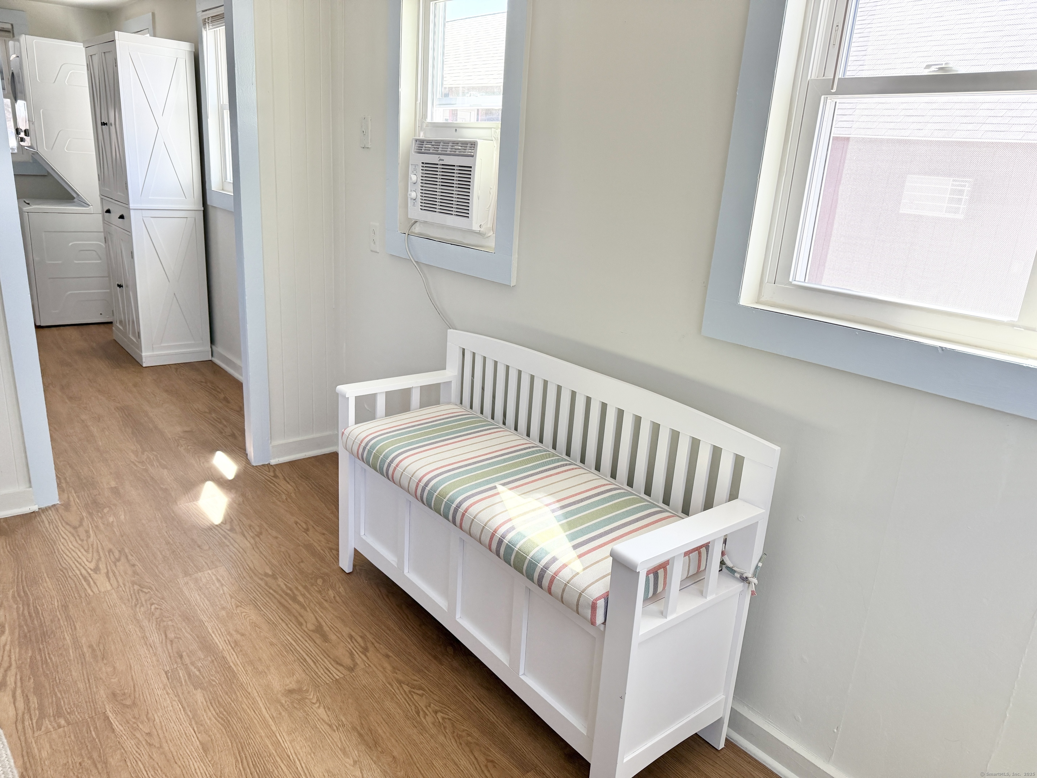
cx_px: 518
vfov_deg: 56.8
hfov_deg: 71.6
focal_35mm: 24
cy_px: 389
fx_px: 719
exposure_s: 1/236
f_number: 1.78
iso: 160
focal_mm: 6.76
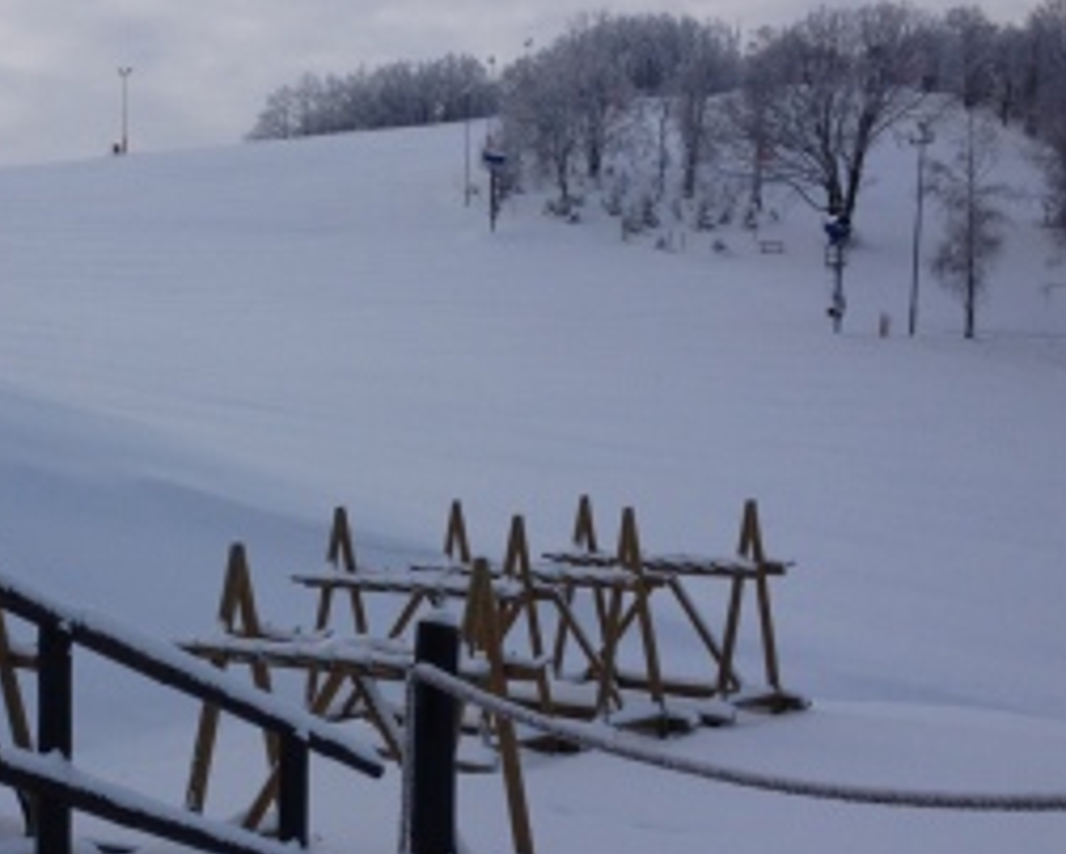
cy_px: 507
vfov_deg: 23.5
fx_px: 2052
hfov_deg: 28.7
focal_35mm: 65
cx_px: 283
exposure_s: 1/1623
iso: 50
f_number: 2.4
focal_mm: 4.28
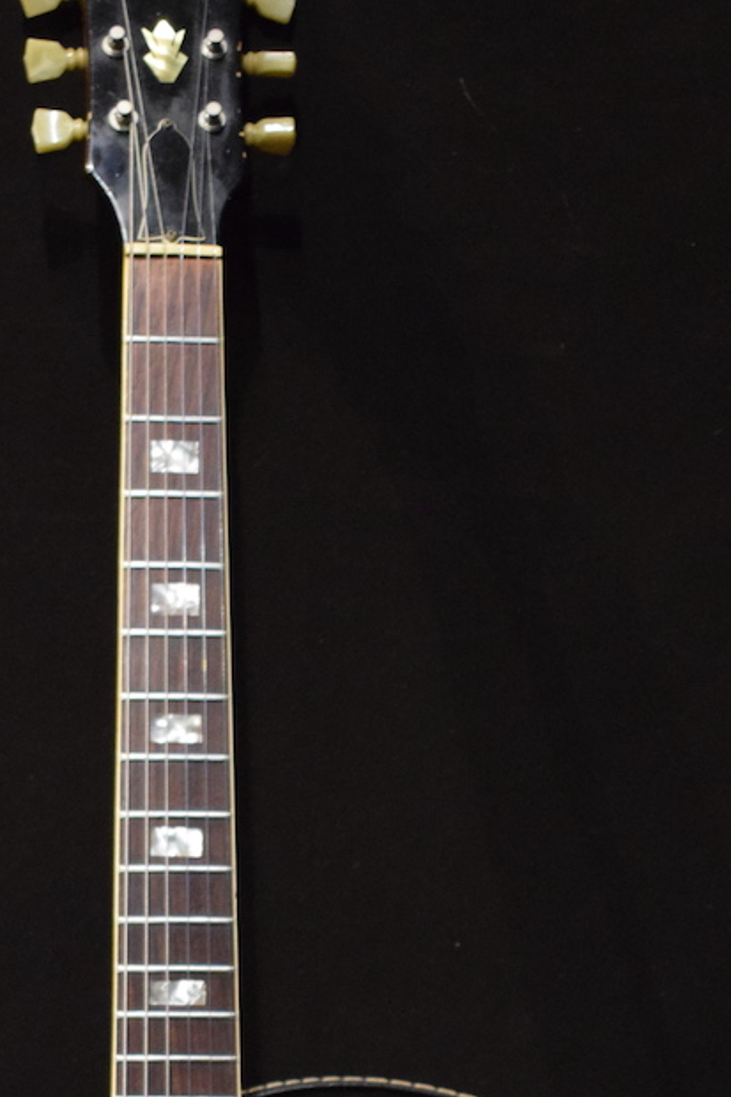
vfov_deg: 18.8
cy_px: 1155
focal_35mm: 105
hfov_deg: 12.9
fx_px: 3206
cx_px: 122
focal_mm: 29
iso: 2800
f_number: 4.2
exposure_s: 1/30
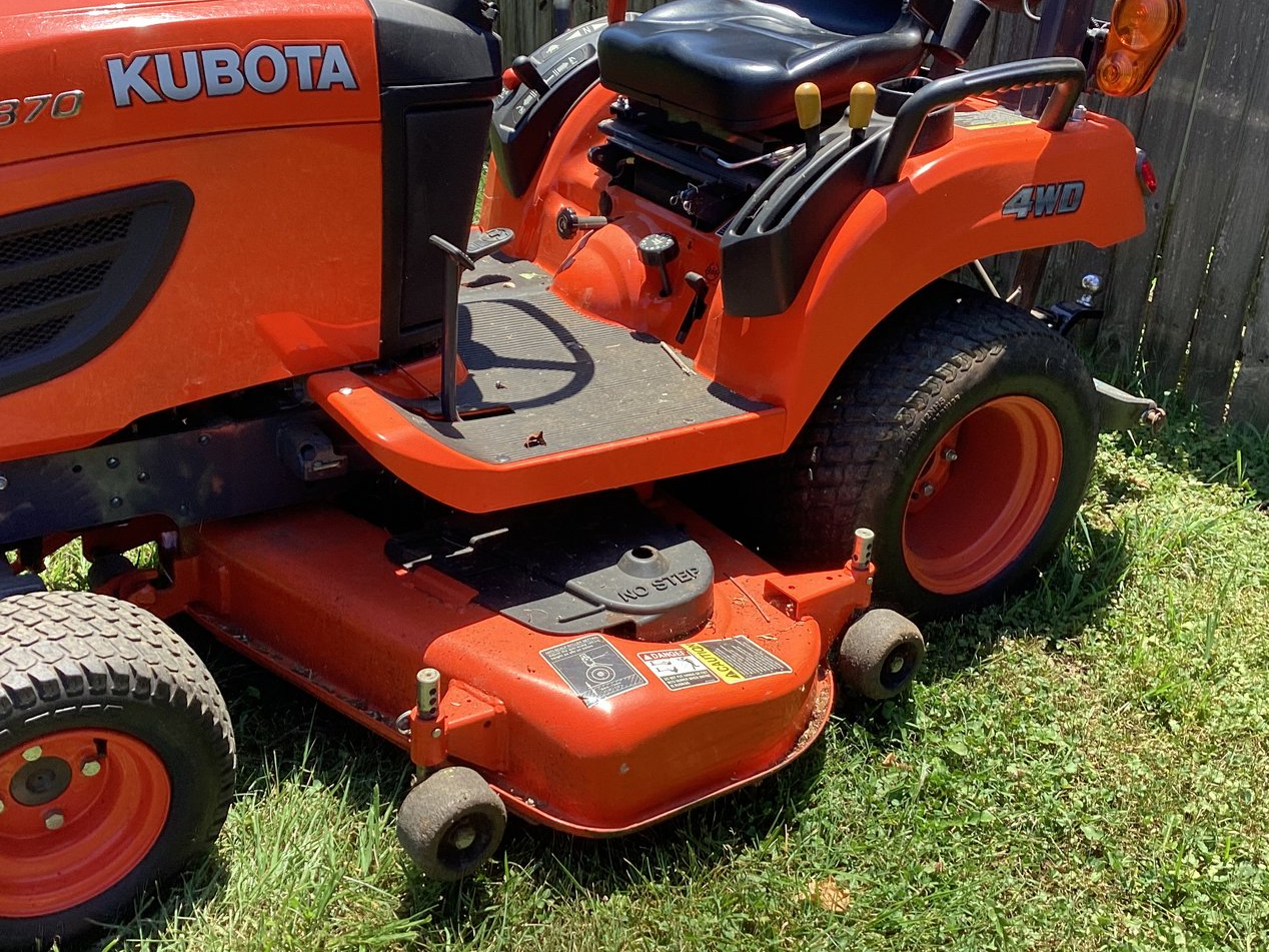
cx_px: 629
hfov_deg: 50.1
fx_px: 1356
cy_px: 385
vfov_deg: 38.5
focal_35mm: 37
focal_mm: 3.3
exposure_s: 1/248
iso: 25
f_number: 2.4
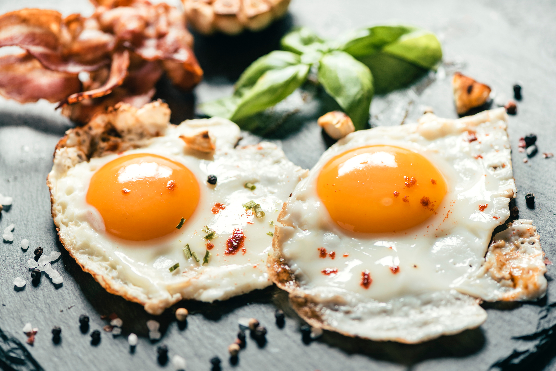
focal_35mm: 105
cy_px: 186
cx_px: 278
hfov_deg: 19.4
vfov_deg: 13.1
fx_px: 1622
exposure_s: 1.6
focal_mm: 105
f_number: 4.5
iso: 100
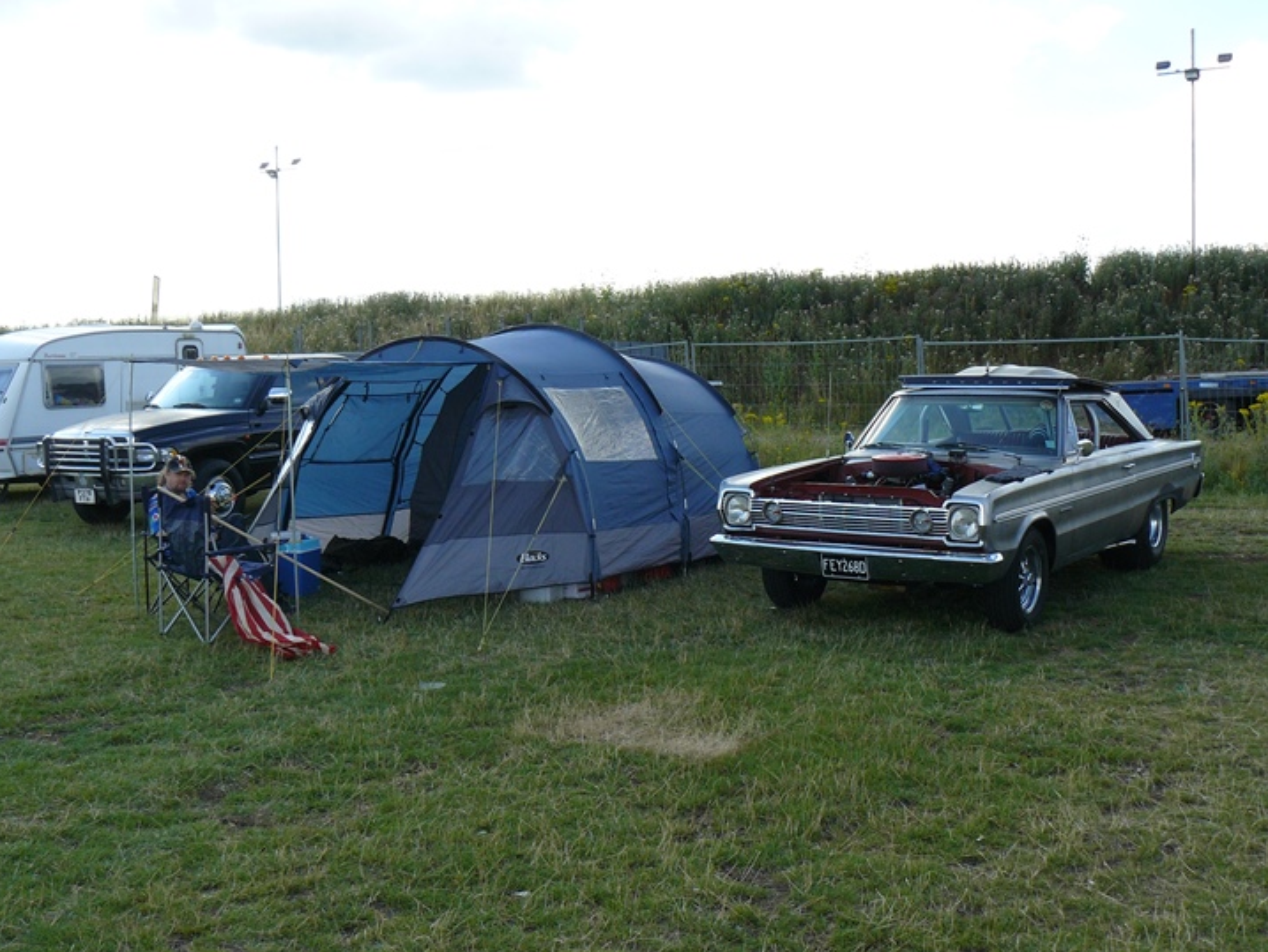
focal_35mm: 37
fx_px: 1356
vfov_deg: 38.7
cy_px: 488
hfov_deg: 50.1
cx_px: 646
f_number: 4
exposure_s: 1/125
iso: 100
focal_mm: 6
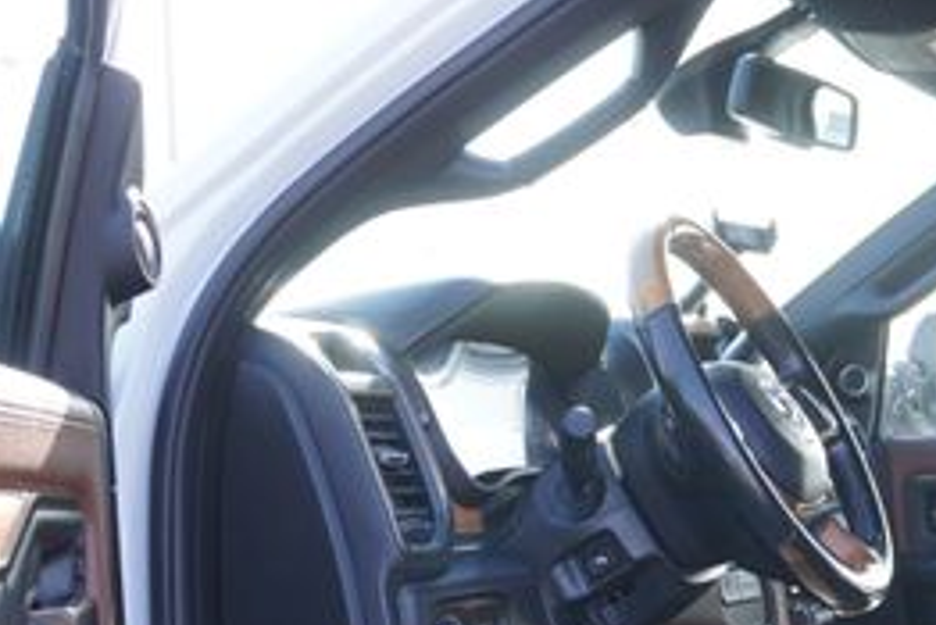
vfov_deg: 19.4
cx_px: 664
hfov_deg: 30.1
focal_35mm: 66
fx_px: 1717
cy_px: 754
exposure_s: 1/80
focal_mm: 18
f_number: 4.5
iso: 100
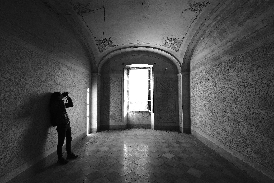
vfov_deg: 73.7
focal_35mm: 16
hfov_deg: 96.7
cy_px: 88
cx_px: 134
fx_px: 122
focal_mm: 10
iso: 640
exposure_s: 1/30
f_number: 9
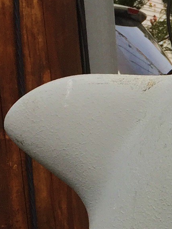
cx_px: 399
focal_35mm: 164
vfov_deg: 11.8
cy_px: 287
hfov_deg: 8.4
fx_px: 1086
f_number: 2.2
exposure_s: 1/120
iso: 32
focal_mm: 4.15
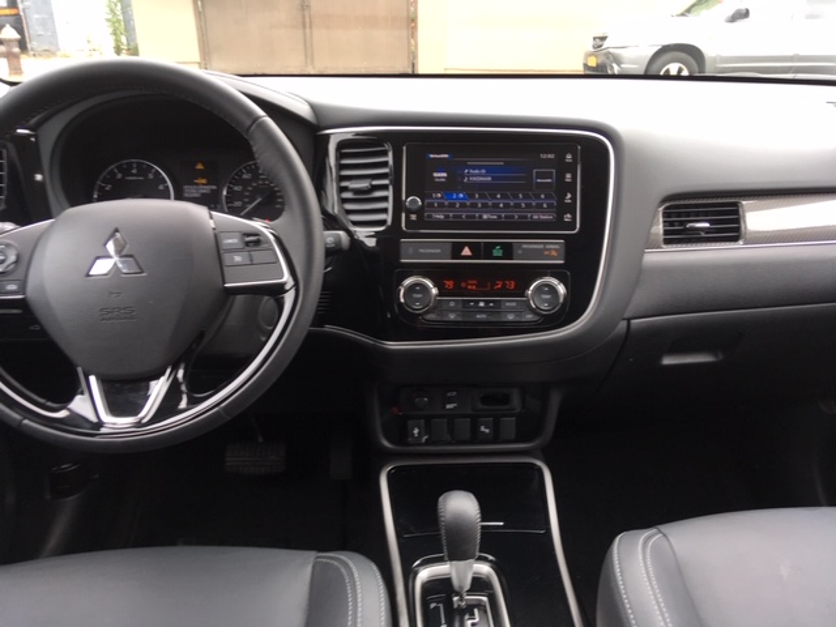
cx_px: 418
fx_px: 700
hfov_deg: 61.7
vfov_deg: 48.2
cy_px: 314
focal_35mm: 29
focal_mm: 4.15
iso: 25
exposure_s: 1/60
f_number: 2.2
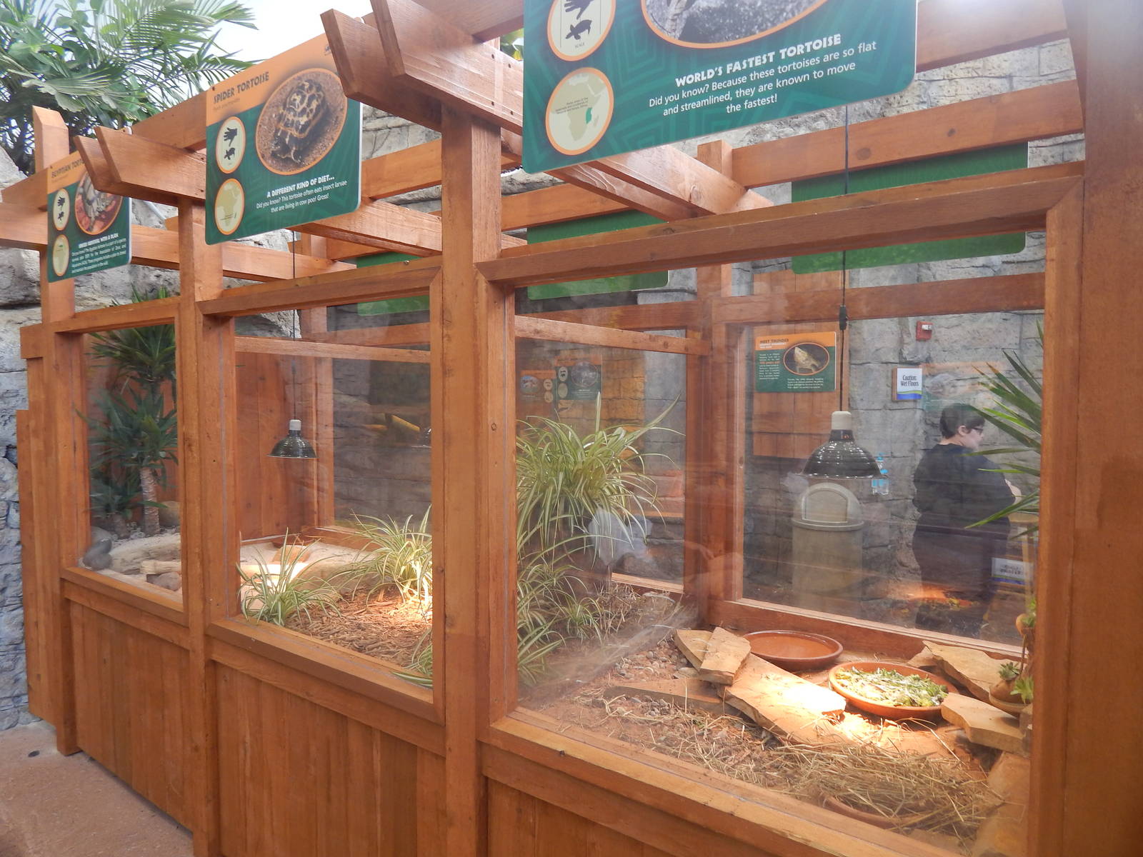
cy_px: 428
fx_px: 759
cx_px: 572
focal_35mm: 23
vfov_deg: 58.9
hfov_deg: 73.9
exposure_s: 1/50
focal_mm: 4
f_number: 3
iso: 125
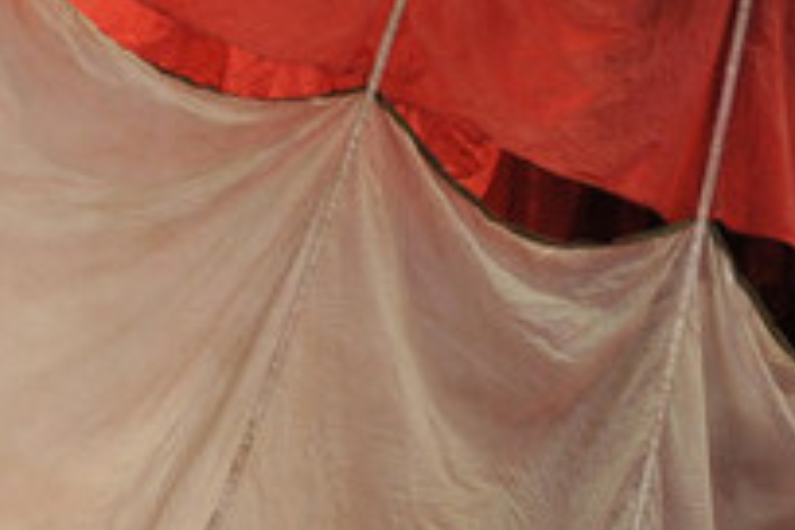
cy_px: 770
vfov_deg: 9.5
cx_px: 705
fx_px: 3114
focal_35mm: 141
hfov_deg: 14.4
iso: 800
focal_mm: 24
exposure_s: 1/100
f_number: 2.8
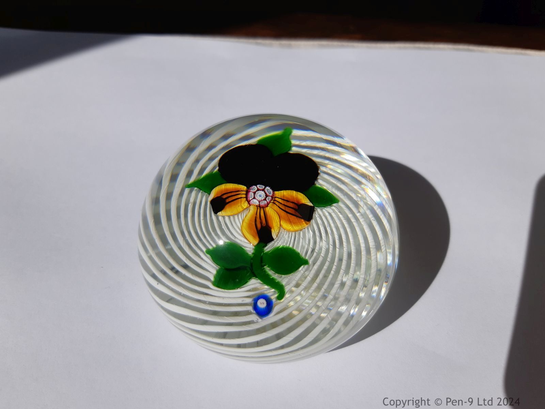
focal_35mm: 26
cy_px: 204
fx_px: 409
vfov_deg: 53.1
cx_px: 272
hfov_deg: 67.3
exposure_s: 1/4854
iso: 40
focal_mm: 3.93
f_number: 1.7
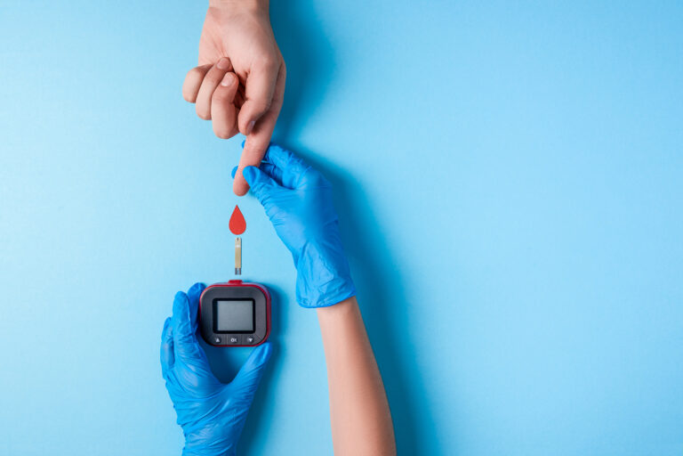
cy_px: 228
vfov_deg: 38.9
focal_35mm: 34
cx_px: 342
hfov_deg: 55.8
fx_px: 645
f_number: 10
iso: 100
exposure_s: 1/160
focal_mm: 34
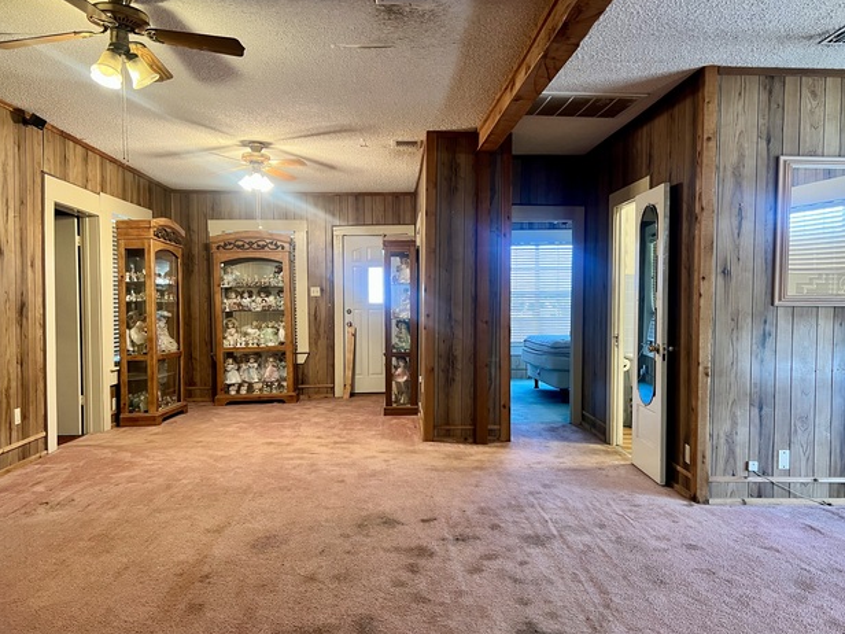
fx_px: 659
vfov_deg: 51.4
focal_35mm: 27
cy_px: 318
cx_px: 428
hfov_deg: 65.3
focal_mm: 5.7
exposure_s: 1/60
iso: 200
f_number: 1.5
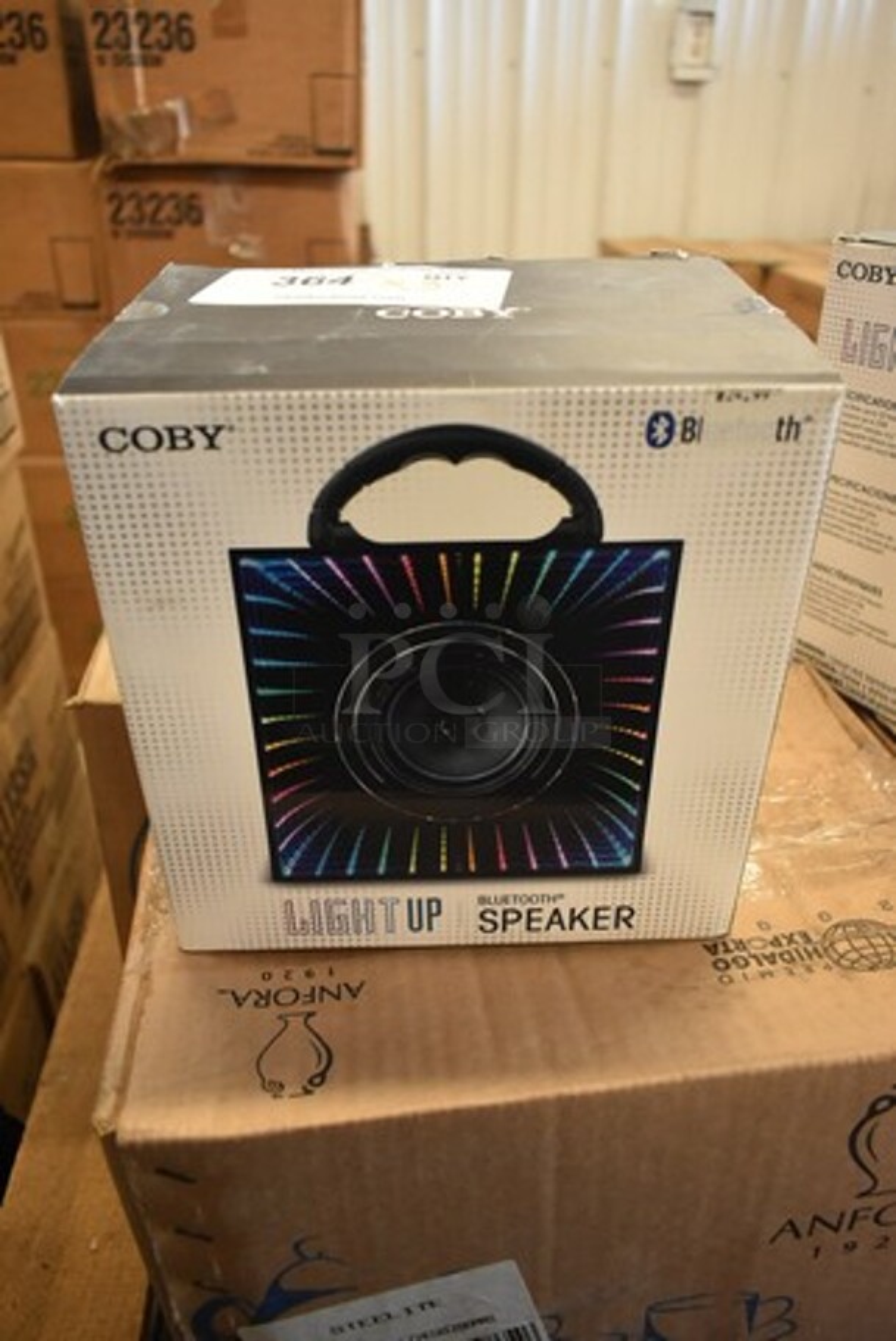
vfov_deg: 67.3
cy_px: 670
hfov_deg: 48.0
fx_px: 1006
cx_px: 448
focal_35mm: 27
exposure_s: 1/125
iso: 2500
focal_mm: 18
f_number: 3.5
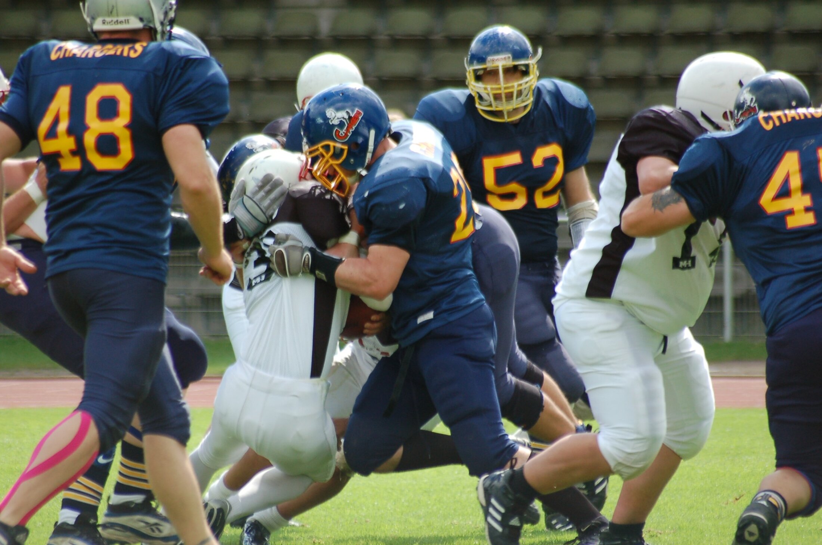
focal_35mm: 450
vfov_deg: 3.0
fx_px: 10256
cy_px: 272
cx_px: 411
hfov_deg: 4.6
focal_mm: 300
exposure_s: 1/640
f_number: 5.6
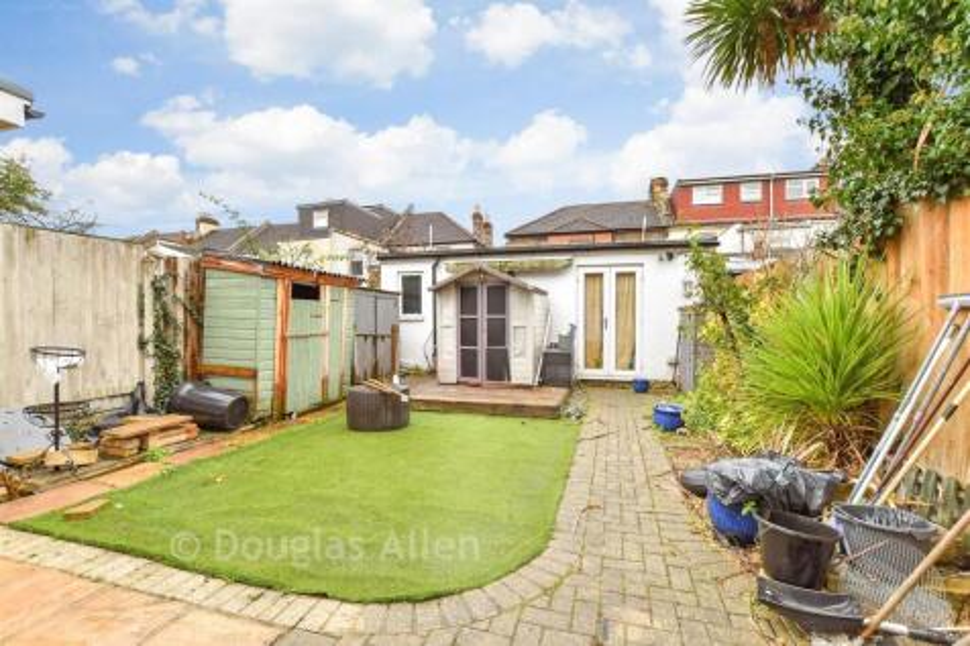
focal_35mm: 15
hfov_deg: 100.4
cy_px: 323
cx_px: 485
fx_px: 404
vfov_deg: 77.3
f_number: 7.1
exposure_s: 1/25
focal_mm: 10
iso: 400
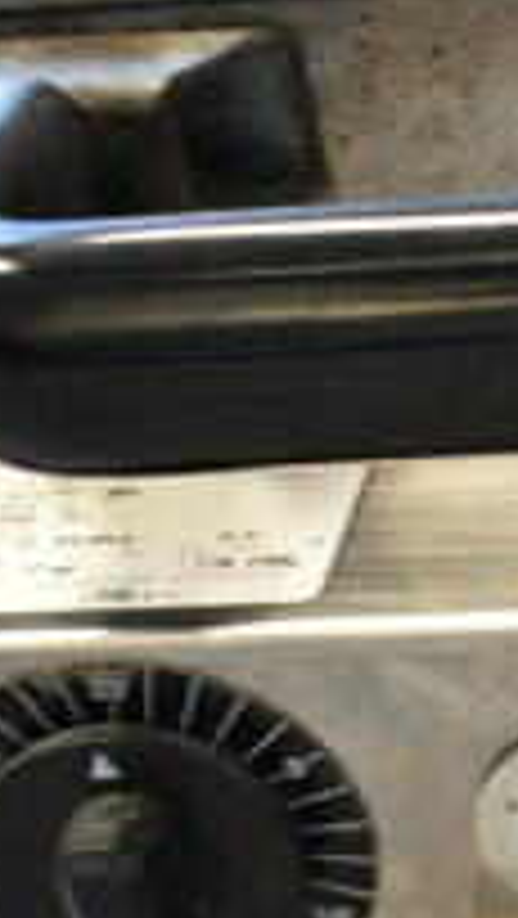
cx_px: 977
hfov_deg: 10.1
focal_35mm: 113
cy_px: 729
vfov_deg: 18.8
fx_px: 2755
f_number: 3.8
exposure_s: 1/125
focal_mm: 24
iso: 6400
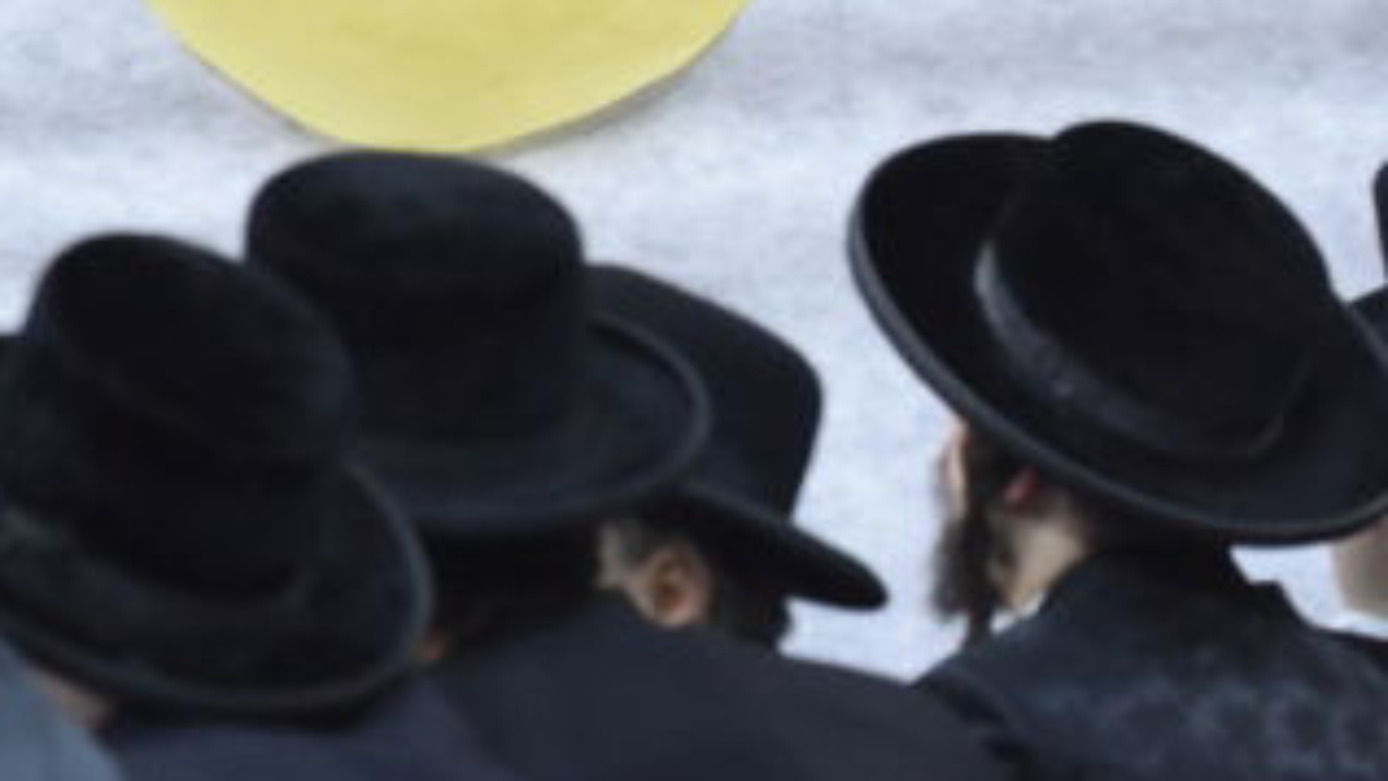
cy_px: -434
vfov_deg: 3.1
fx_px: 14393
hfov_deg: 5.5
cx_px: -637
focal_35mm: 391
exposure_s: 1/100
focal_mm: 116
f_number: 3.5
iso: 3200
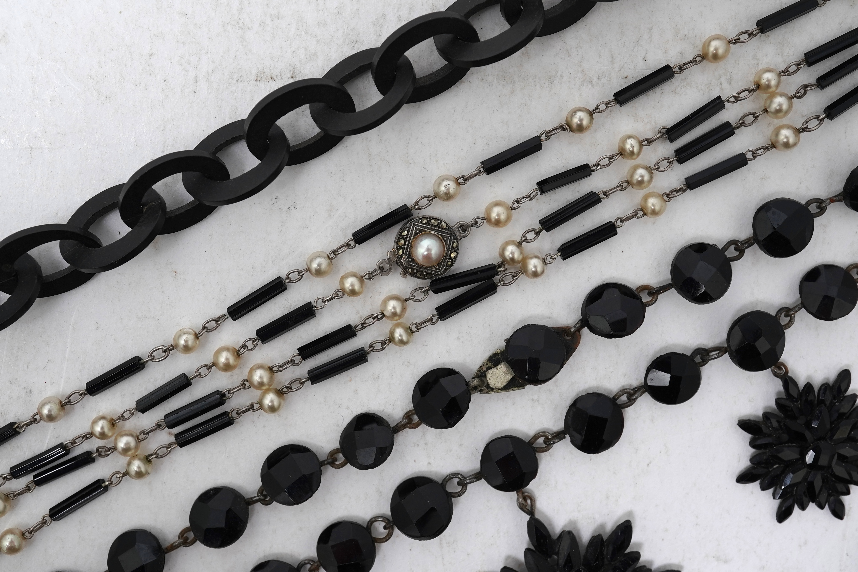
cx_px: 429
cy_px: 286
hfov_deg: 43.6
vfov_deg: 29.9
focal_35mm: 45
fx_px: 1072
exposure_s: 1/125
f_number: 18
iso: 320
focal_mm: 30
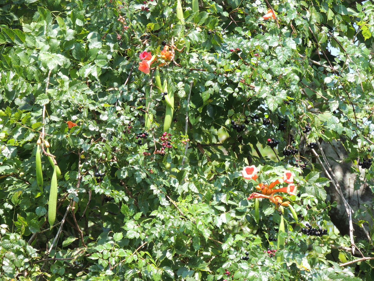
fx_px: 3781
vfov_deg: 4.2
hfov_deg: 5.7
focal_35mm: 350
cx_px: 187
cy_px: 140
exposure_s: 1/200
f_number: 4.8
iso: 140
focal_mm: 62.4
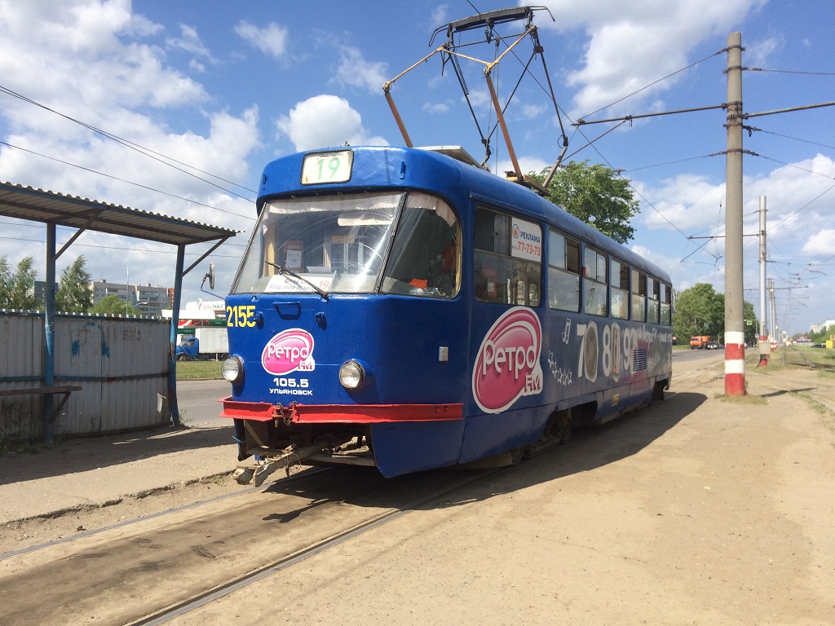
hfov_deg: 61.7
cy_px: 313
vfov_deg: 48.2
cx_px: 418
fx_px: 700
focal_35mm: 29
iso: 32
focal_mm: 4.15
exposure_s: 1/2564
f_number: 2.2
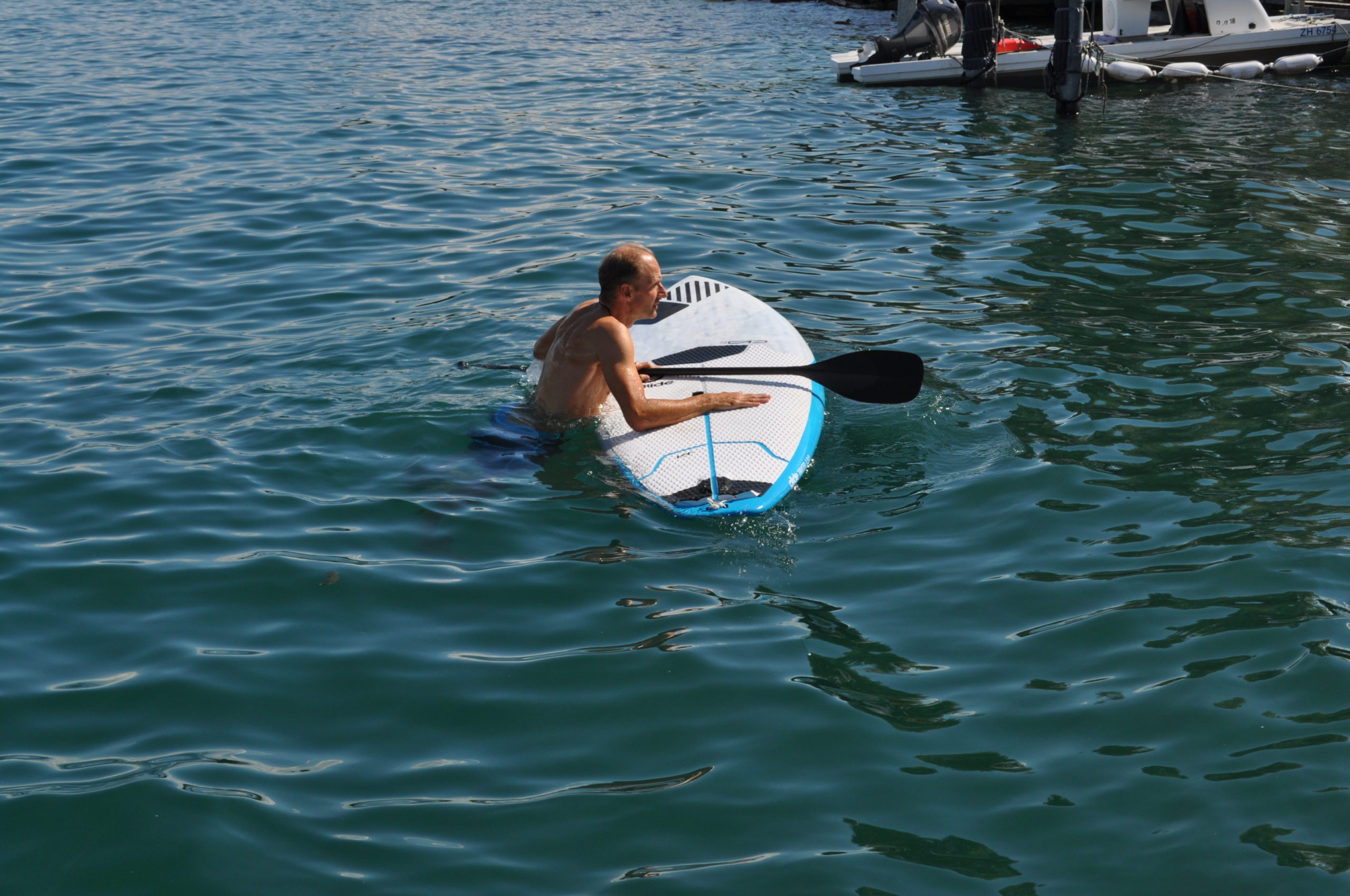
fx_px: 1910
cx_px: 675
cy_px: 448
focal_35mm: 51
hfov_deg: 38.9
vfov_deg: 26.4
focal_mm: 34
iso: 200
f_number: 10
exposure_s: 1/400
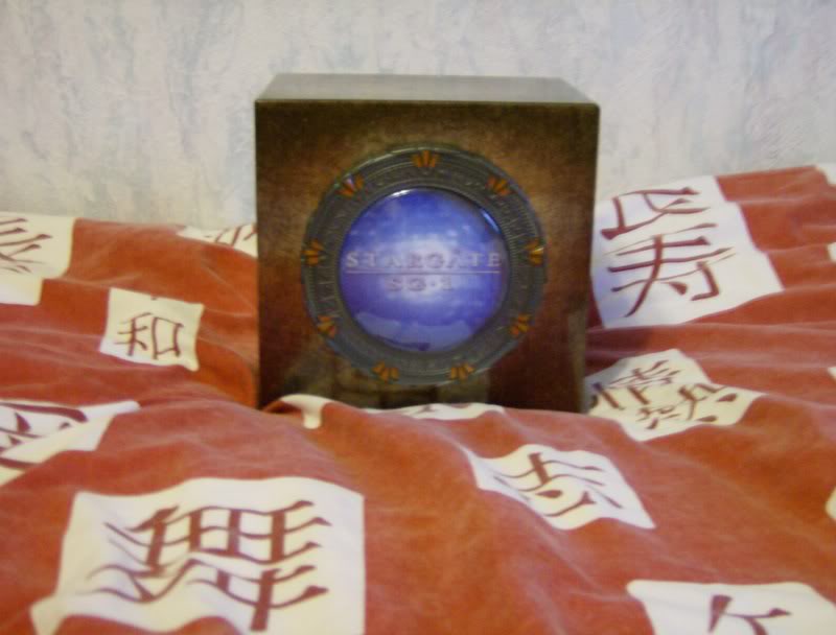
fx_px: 1116
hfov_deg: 41.1
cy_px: 318
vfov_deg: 31.8
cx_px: 418
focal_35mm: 46
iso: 200
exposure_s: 1/1.63
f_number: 3.1
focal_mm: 7.7
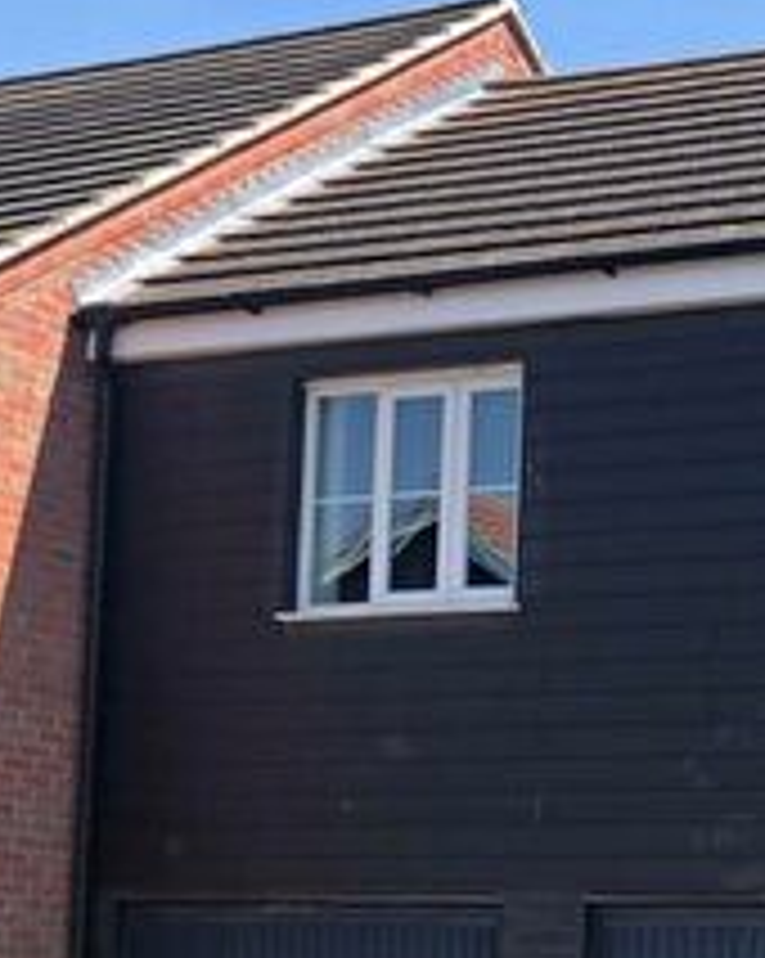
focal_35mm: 90
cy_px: 812
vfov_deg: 20.9
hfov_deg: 15.9
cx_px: 1071
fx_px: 2551
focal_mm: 4
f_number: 1.8
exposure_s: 1/169
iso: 20
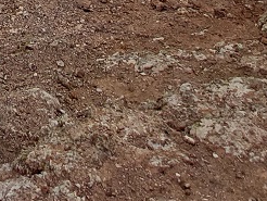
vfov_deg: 12.7
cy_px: -343
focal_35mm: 72
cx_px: -125
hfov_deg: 22.5
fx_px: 556
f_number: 2.2
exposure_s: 1/2279
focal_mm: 1.74
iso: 50
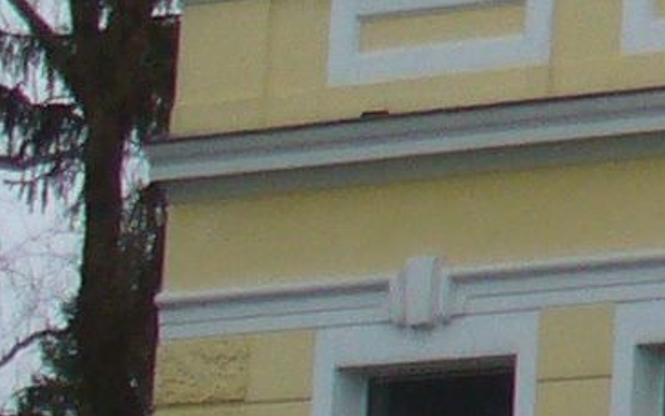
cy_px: -352
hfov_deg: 6.1
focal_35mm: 302
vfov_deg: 4.3
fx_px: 5475
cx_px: 2337
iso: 80
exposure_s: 1/320
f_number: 2.8
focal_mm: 6.1
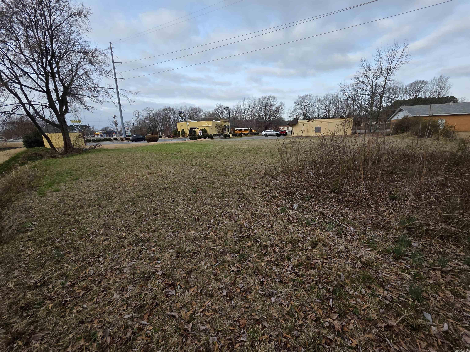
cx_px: 235
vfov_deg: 89.9
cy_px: 176
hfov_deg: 106.2
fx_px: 177
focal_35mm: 13
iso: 40
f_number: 1.9
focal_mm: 2.2
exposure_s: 1/709
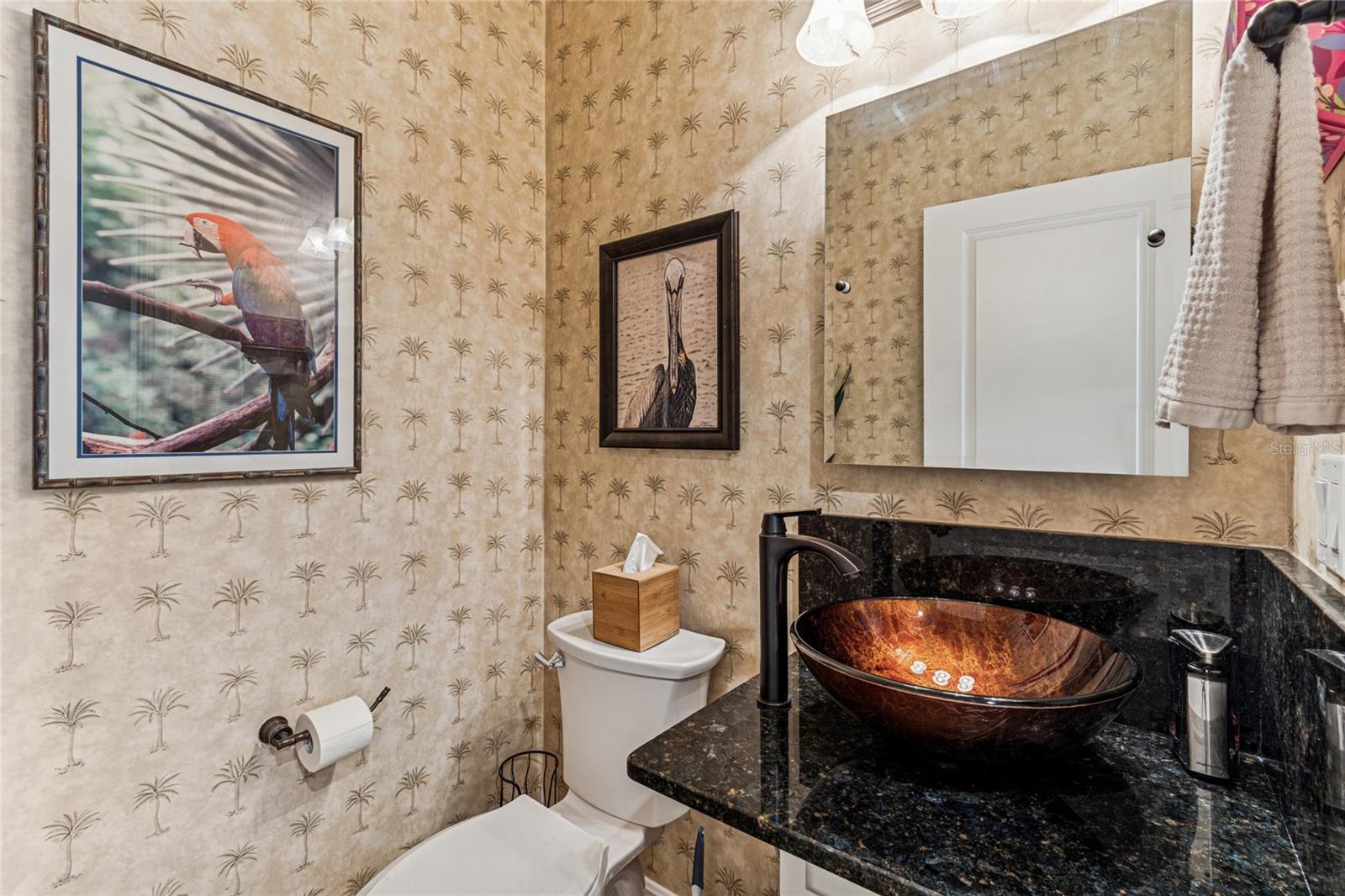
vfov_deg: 77.3
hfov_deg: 100.4
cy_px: 448
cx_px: 672
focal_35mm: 15
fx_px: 560
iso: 100
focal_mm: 10
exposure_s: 2
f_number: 7.1
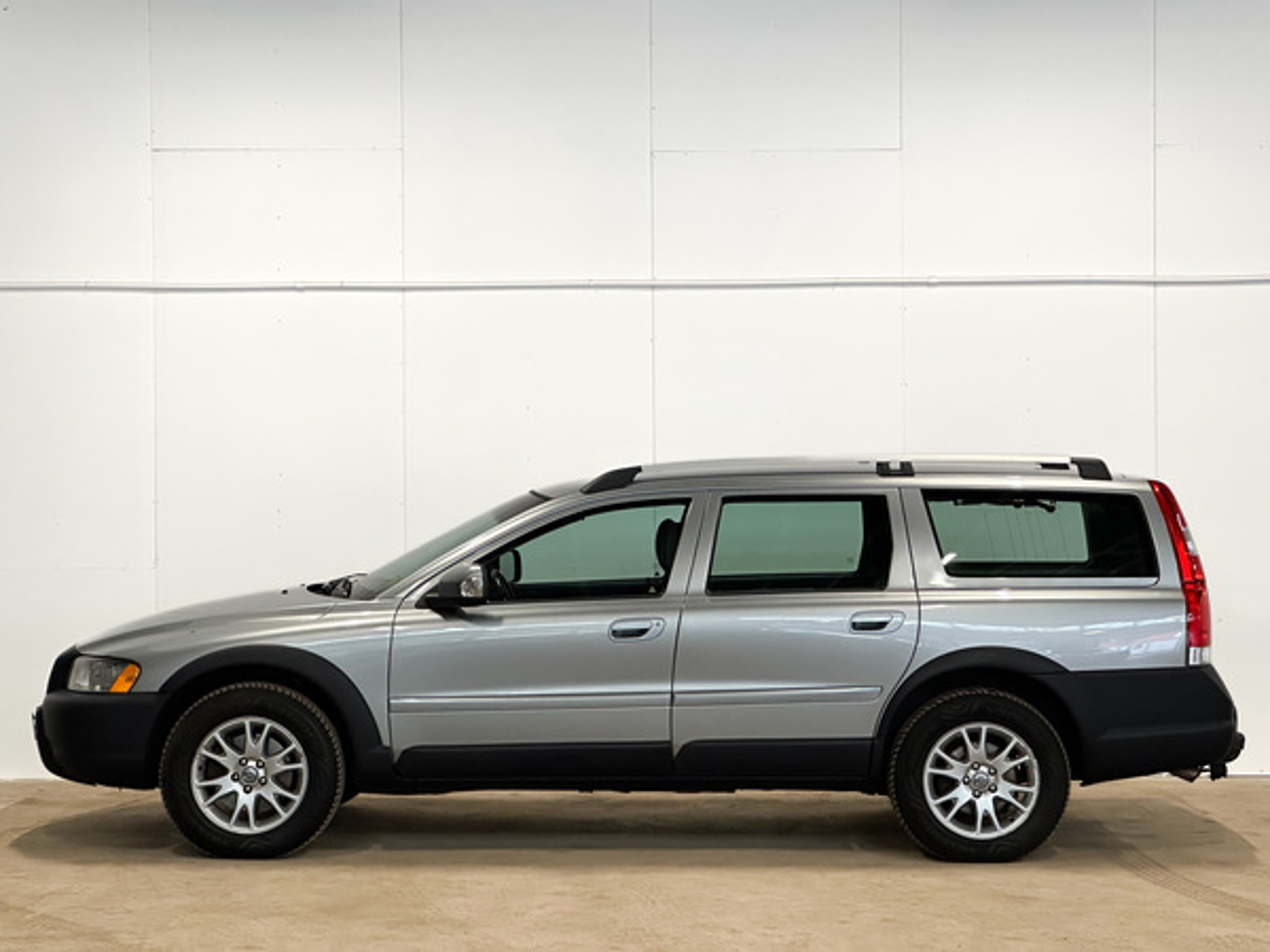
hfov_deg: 25.3
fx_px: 2825
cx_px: 635
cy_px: 476
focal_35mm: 77
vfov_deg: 19.1
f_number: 2.8
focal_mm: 9
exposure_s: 1/50
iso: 200
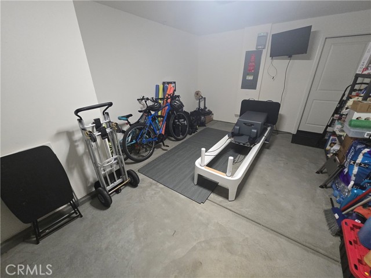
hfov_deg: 106.2
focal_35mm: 13
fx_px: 139
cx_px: 186
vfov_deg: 89.9
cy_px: 139
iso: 640
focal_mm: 2.2
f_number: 2.2
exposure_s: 1/60
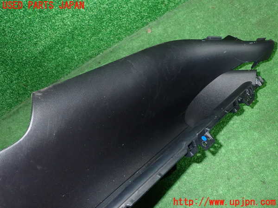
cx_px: 139
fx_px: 257
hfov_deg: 56.8
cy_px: 104
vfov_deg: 44.2
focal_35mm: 32
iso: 800
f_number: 7.1
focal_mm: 5.79
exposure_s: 1/30
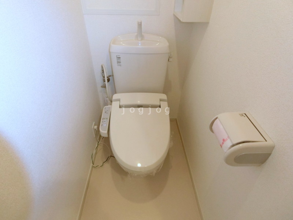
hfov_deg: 84.7
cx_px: 146
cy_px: 110
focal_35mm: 19
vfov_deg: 68.7
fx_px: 161
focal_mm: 4.06
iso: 800
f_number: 2.7
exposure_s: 1/80
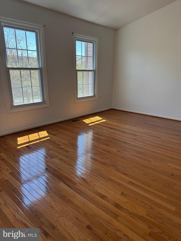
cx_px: 90
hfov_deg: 56.8
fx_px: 167
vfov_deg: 71.6
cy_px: 120
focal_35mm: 24
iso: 80
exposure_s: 1/299
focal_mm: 6.76
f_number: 1.78
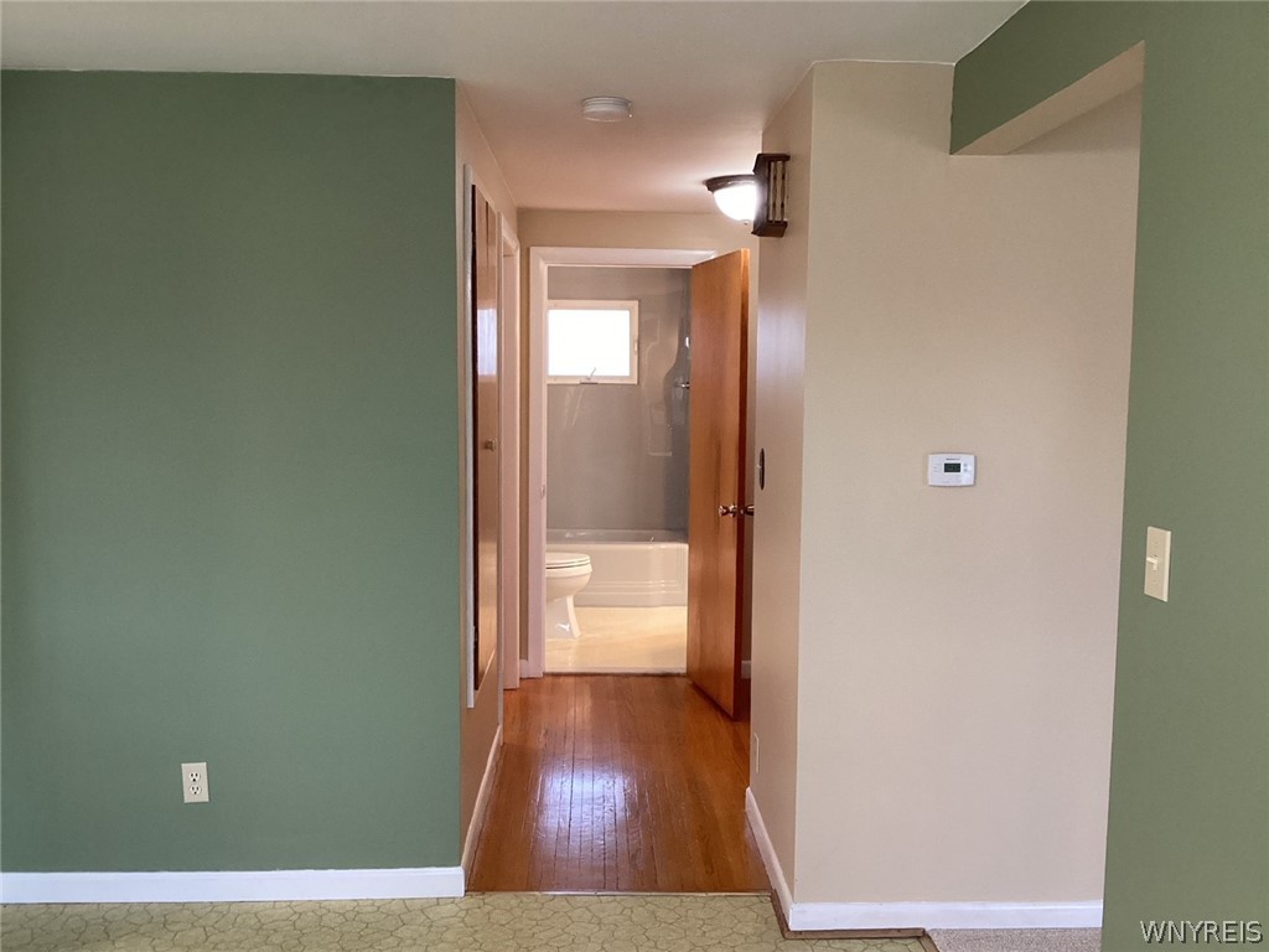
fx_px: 1136
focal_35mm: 31
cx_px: 634
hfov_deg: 58.4
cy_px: 476
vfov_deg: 45.4
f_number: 2.4
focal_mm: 3.3
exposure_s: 1/60
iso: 320
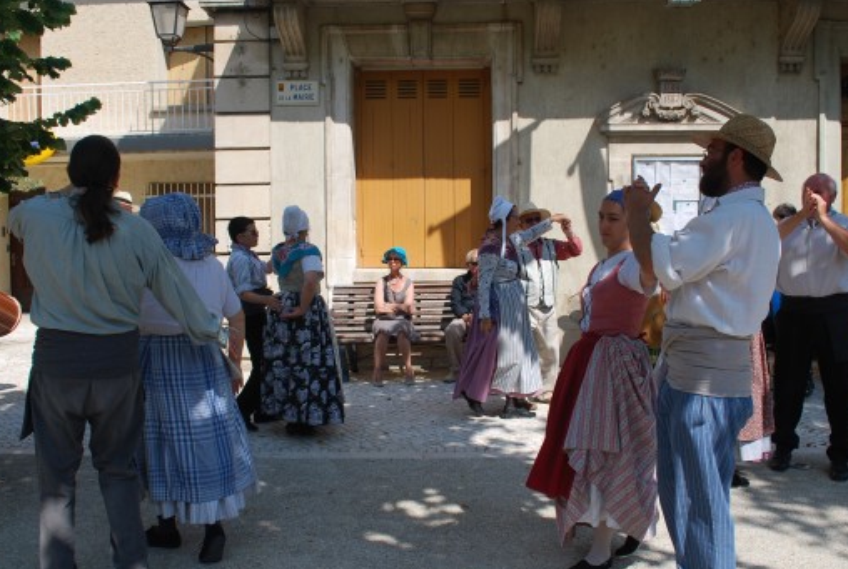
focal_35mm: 34
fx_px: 803
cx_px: 432
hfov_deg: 55.7
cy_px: 271
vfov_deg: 39.0
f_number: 7.1
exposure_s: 1/200
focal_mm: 18
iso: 100
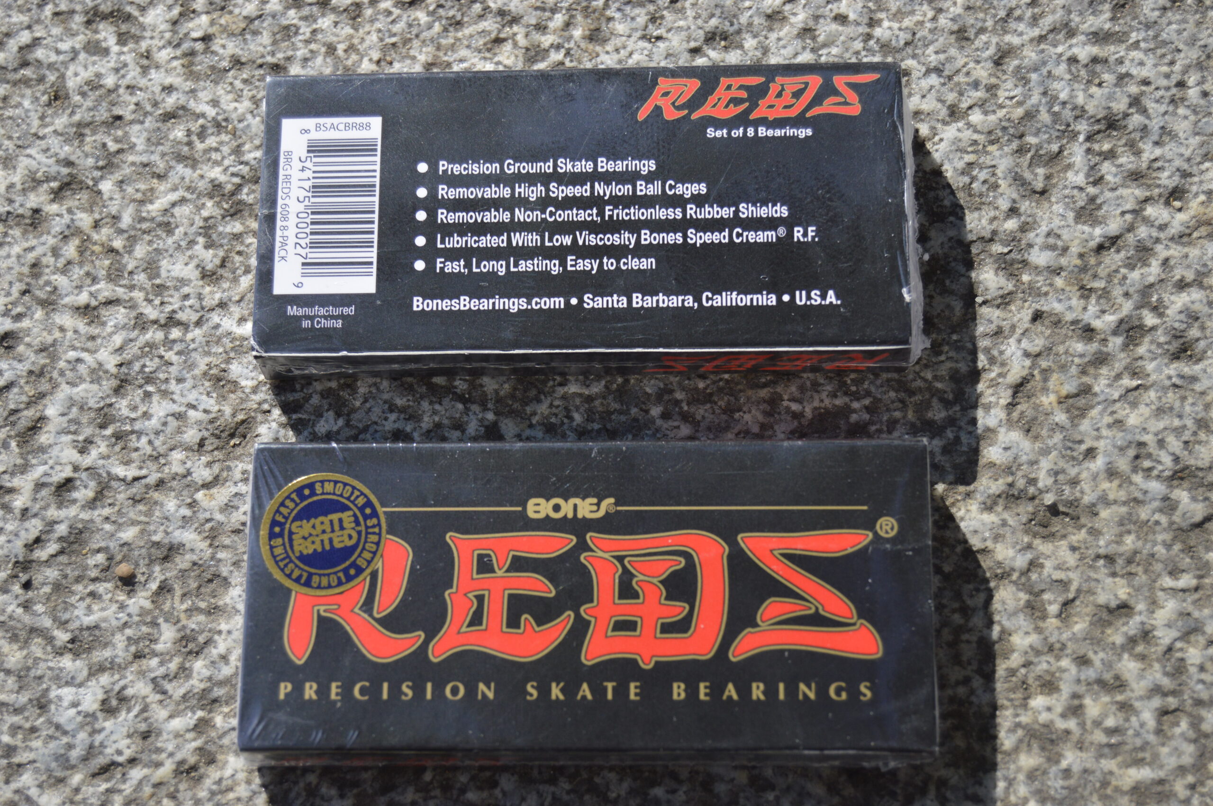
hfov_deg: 29.3
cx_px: 606
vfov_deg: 19.7
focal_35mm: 69
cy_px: 403
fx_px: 2323
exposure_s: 1/1250
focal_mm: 46
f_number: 5.6
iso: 400
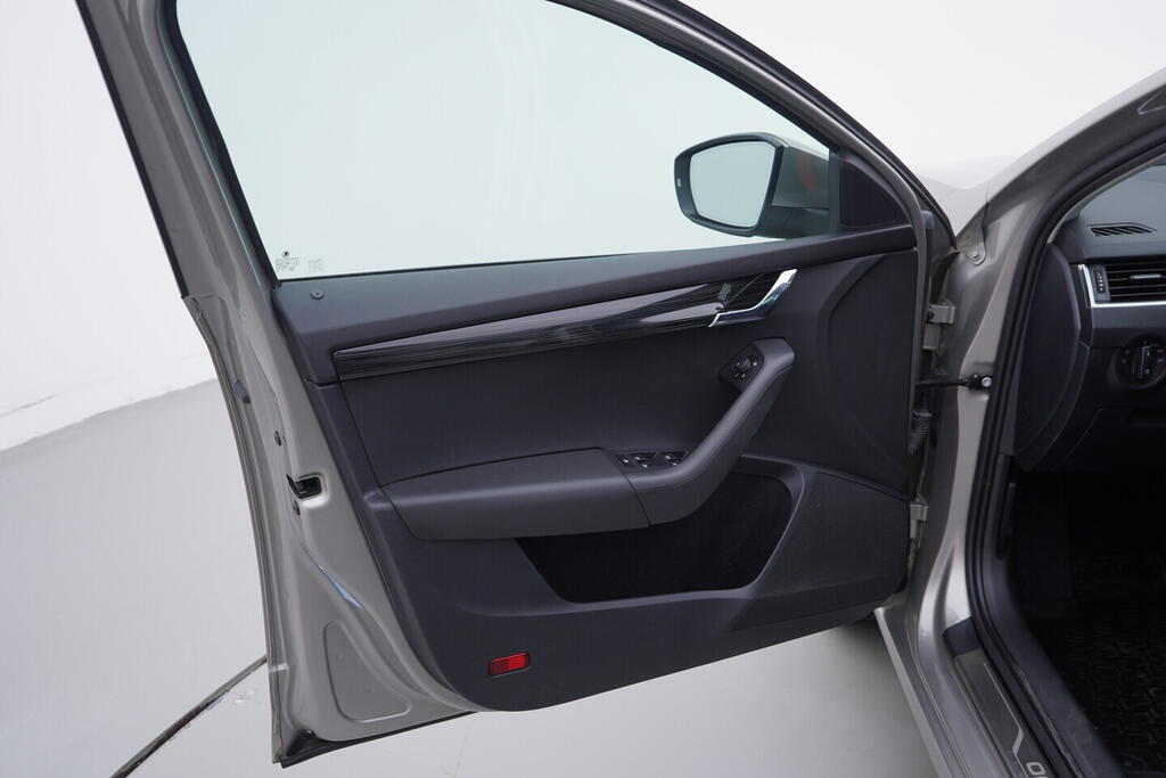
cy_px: 389
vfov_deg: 36.9
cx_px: 583
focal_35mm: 36
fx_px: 1166
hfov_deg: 53.1
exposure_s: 1/60
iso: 125
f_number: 3.5
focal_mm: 24
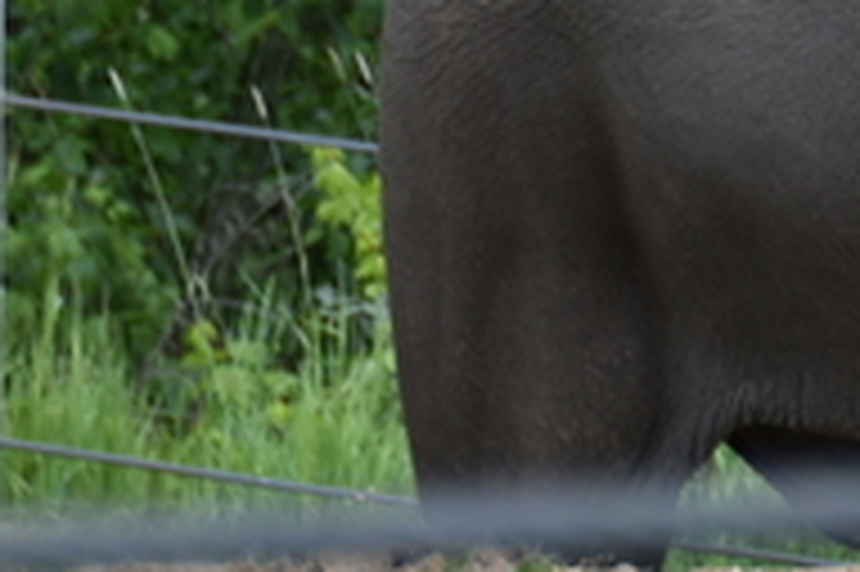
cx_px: 2287
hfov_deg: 2.5
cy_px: 63
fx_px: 19524
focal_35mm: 818
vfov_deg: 1.7
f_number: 5.6
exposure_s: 1/250
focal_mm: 122
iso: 100
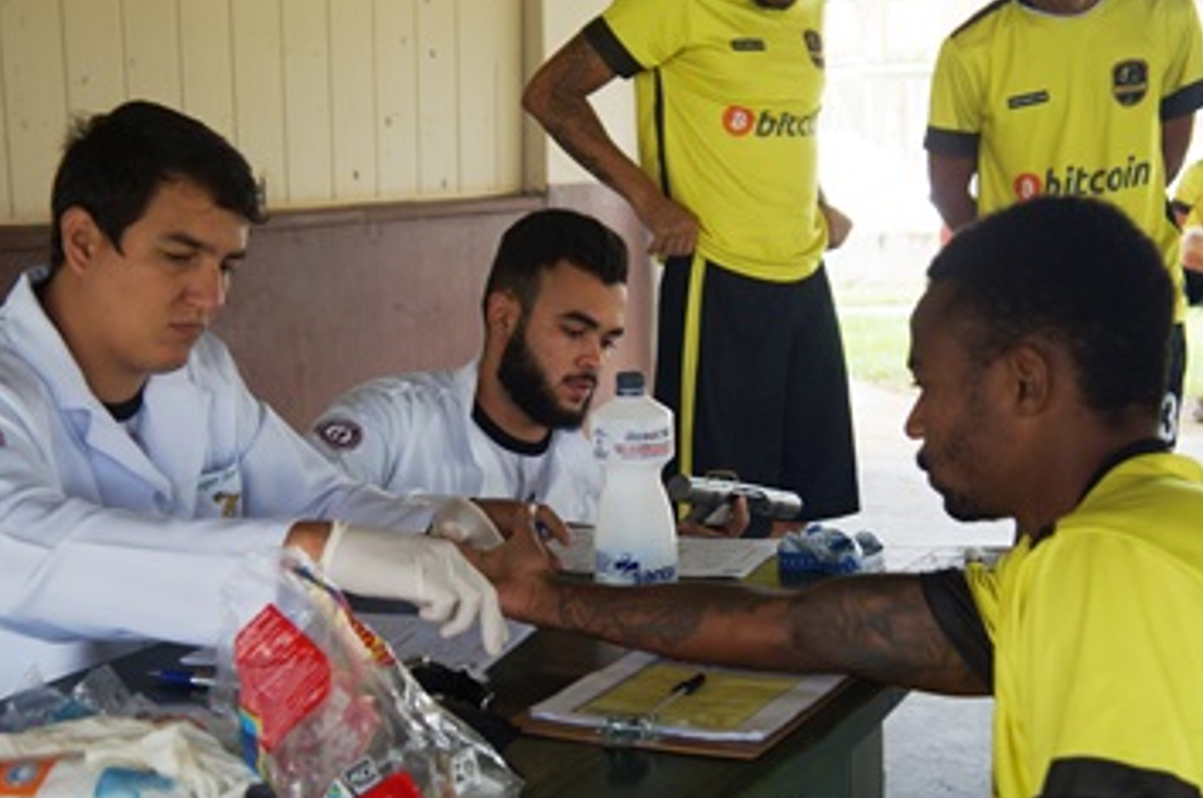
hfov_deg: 33.7
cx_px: 596
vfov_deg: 22.7
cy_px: 402
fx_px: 1987
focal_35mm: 60
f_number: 4.5
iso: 250
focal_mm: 35
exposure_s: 1/160
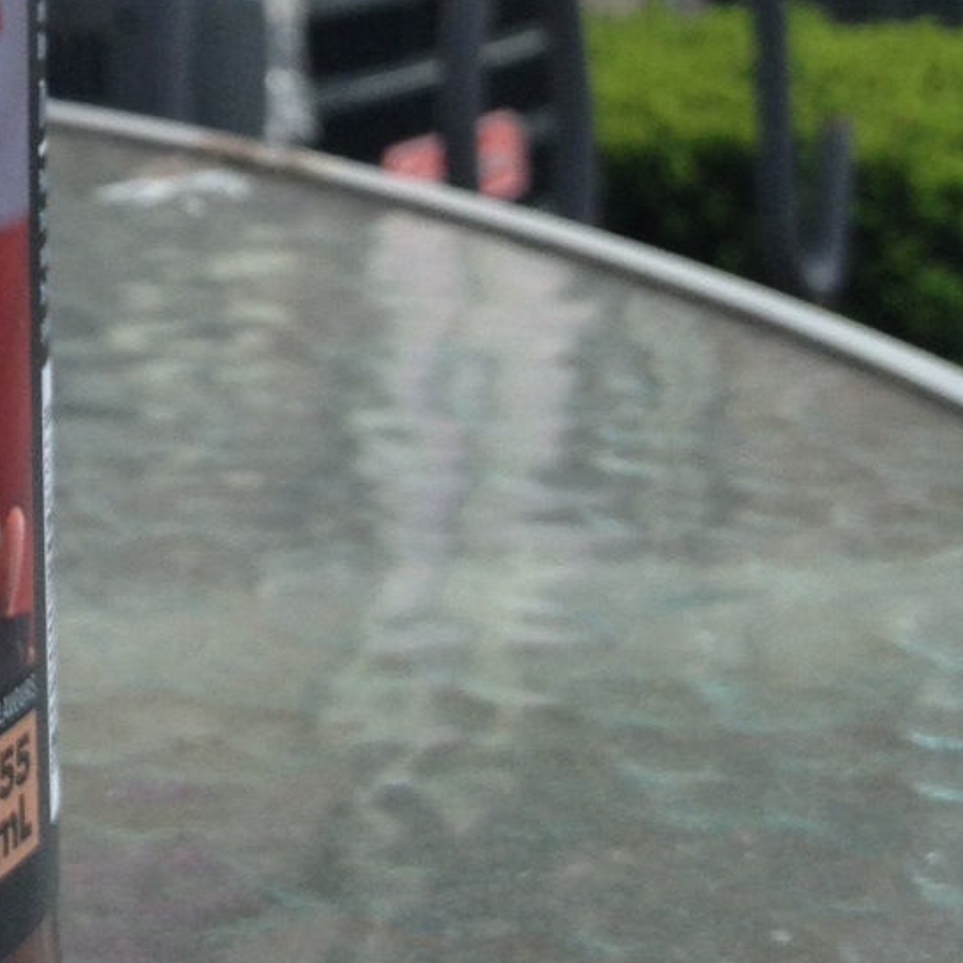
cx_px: -335
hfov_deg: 14.3
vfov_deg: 14.3
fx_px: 3651
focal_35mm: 116
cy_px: -349
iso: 64
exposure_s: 1/60
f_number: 2.4
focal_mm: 4.28
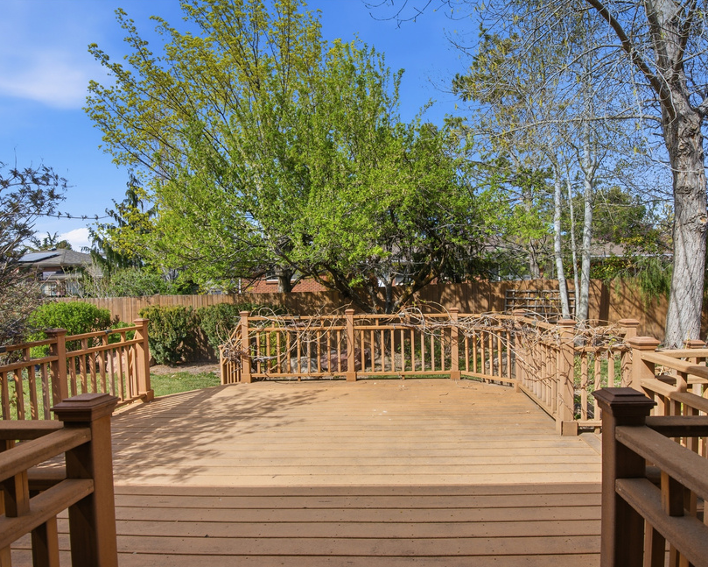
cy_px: 297
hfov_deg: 82.8
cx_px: 402
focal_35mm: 19
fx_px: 398
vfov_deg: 70.8
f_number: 9
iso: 250
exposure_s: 1/2000
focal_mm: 16
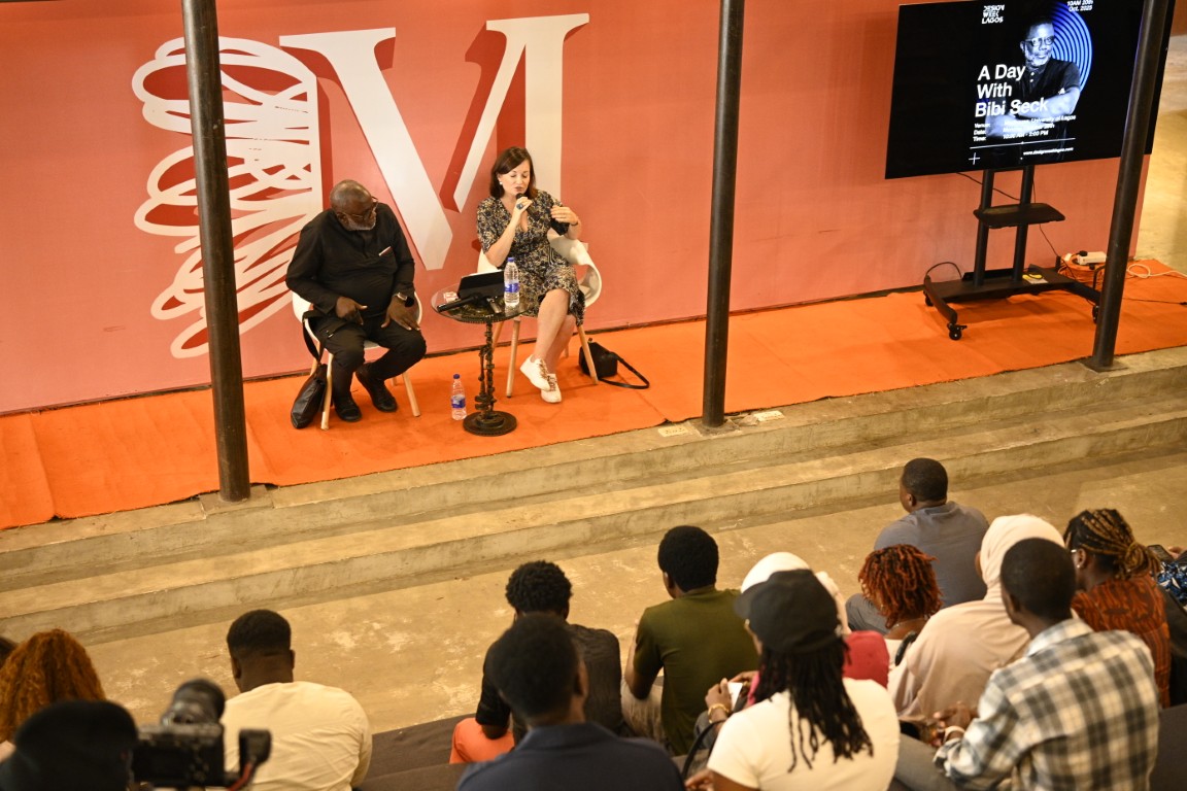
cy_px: 396
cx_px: 594
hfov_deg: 37.9
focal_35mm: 52
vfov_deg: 25.8
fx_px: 1731
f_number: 2
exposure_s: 1/60
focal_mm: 35
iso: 1600
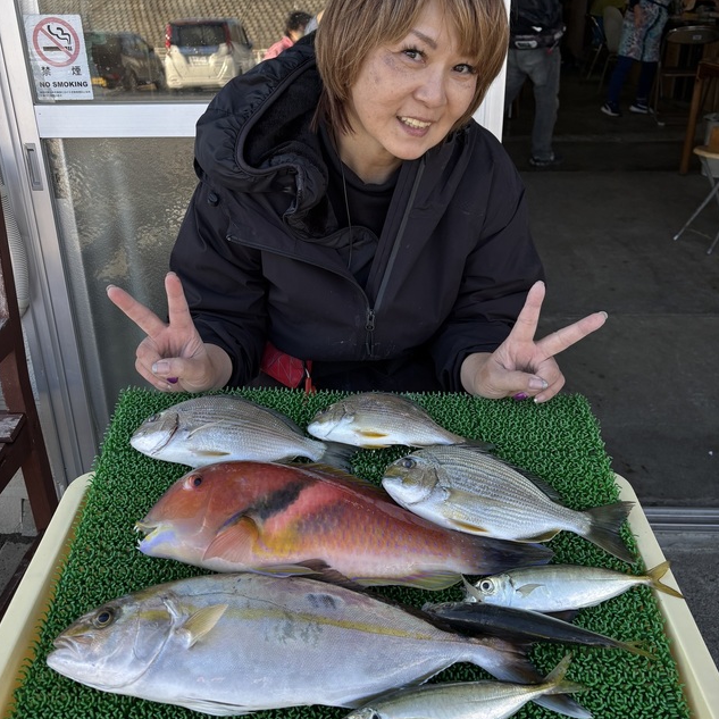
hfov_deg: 52.5
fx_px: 728
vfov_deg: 52.4
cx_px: 359
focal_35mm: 31
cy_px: 312
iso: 50
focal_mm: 5.96
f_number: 1.6
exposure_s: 1/377
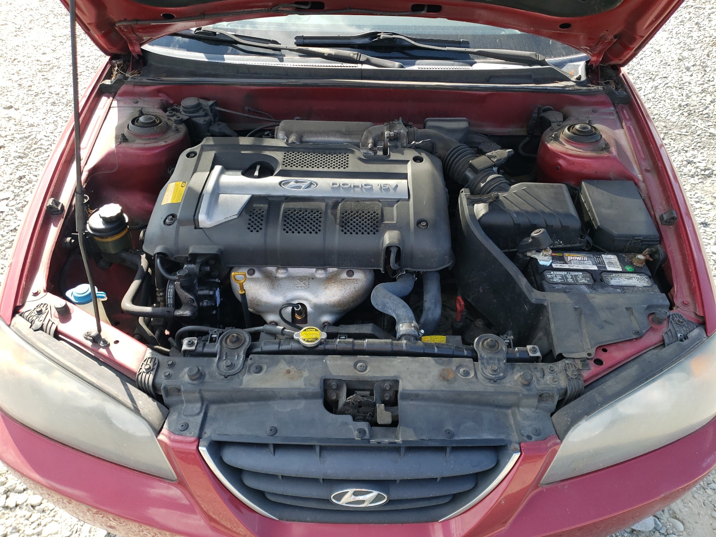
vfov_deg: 53.1
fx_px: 538
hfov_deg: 67.3
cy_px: 268
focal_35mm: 26
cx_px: 358
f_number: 1.5
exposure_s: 1/556
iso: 50
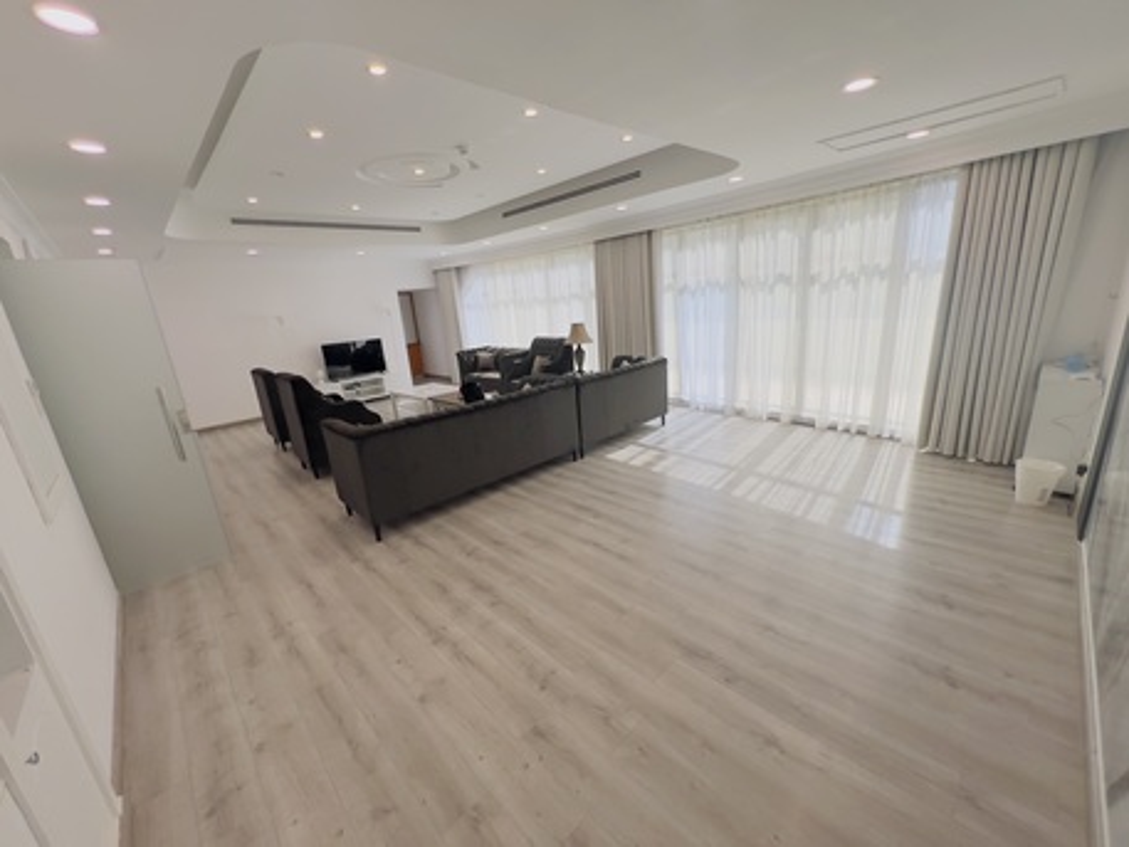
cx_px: 564
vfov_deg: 89.9
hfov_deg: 106.2
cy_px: 424
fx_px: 424
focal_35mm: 13
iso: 32
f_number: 1.8
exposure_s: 1/249
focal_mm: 1.57
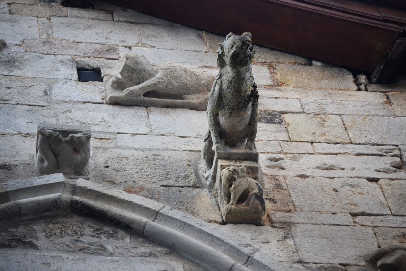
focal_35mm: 158
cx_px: 203
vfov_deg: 8.7
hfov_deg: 13.0
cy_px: 136
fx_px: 1776
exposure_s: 1/250
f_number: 4.8
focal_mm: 105
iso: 640
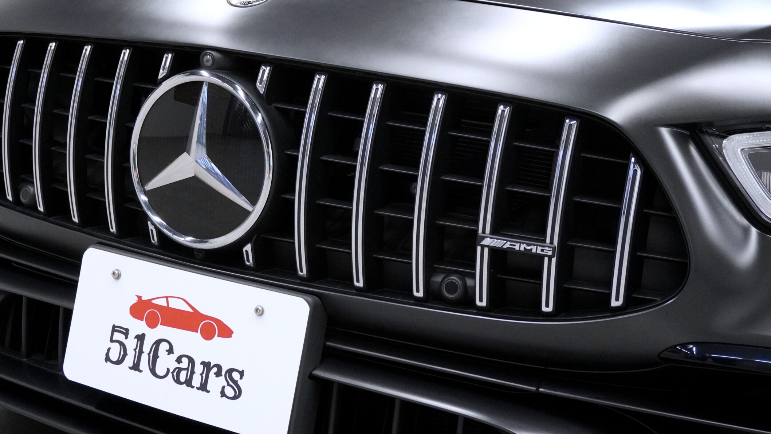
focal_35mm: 57
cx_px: 344
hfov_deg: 36.6
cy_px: 178
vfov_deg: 21.1
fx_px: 1165
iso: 3200
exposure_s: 1/160
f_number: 5
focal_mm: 30
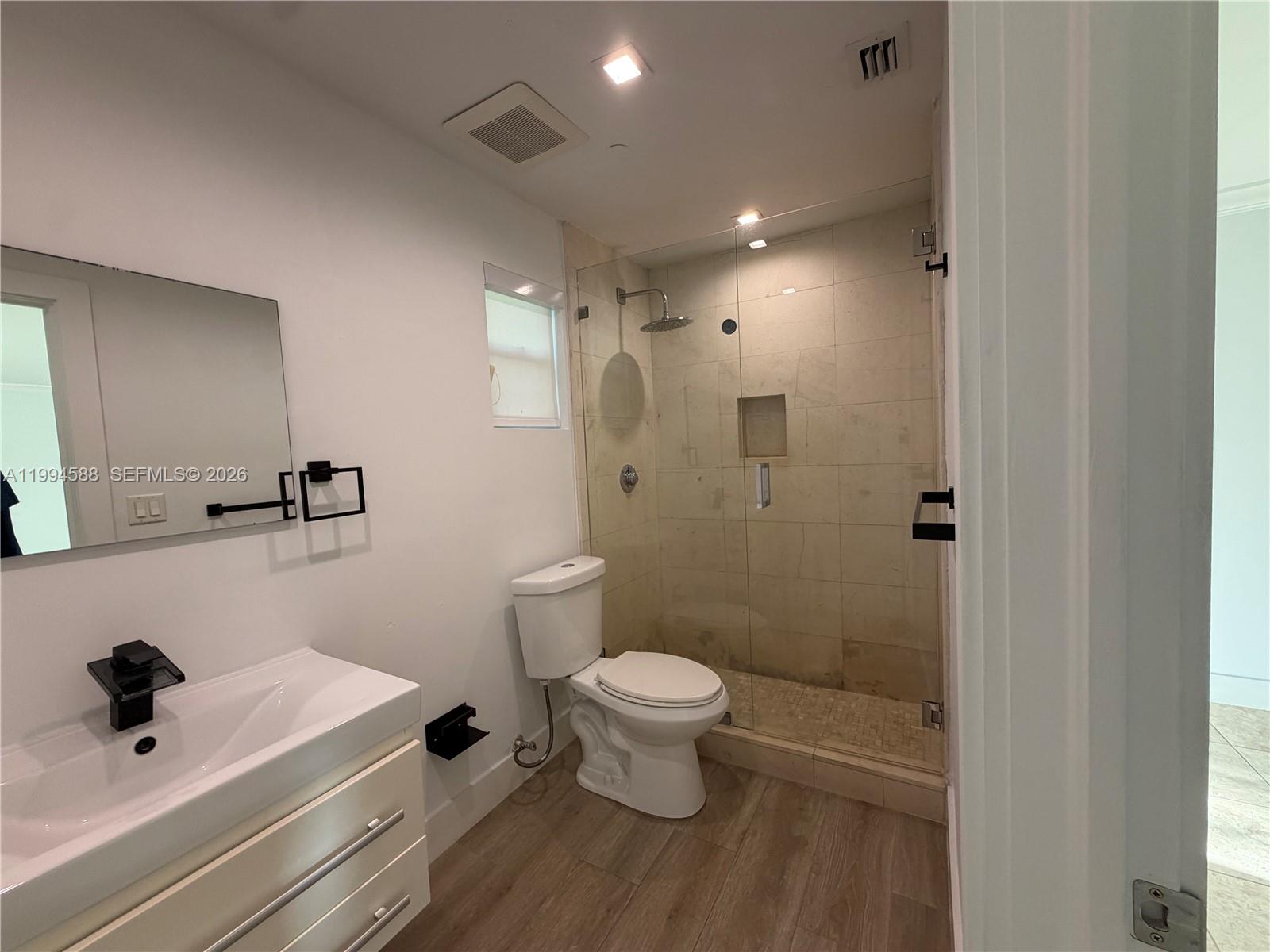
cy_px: 476
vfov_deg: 85.7
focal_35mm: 14
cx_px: 635
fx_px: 514
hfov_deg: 102.1
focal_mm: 2.22
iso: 200
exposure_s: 1/120
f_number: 2.2
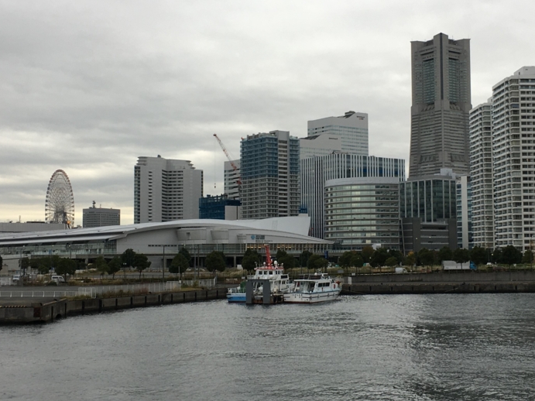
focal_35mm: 43
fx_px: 664
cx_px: 218
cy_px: 203
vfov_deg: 33.6
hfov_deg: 43.7
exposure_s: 1/143
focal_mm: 4.15
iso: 25
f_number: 2.2
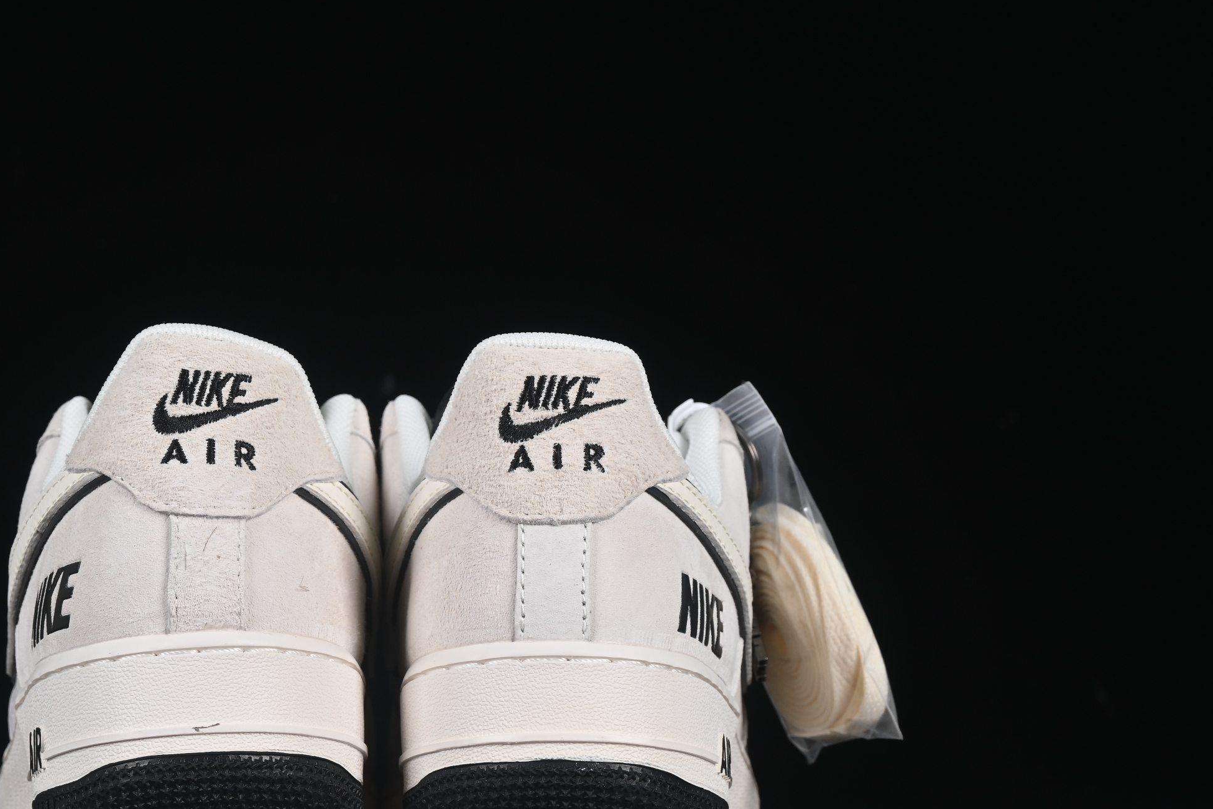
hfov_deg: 19.0
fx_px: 3605
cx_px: 385
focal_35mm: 107
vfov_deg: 12.8
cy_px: 470
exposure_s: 1/80
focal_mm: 50
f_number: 8
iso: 160
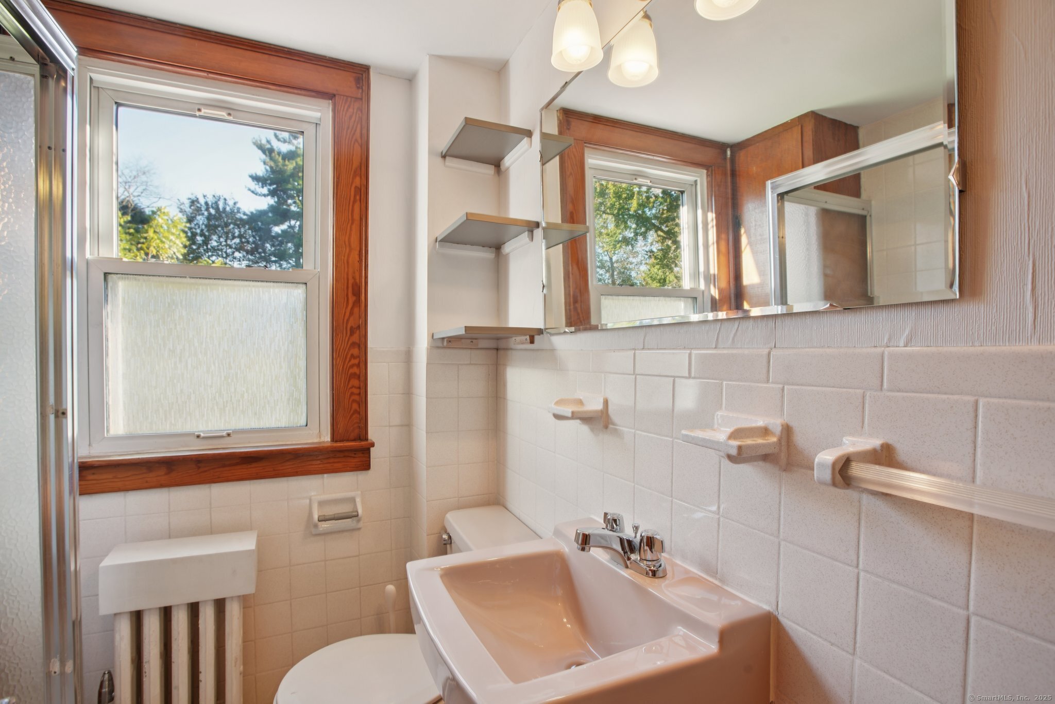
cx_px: 528
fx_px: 469
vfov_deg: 73.8
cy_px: 352
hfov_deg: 96.7
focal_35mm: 16
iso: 100
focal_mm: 16
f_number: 9
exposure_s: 1/5
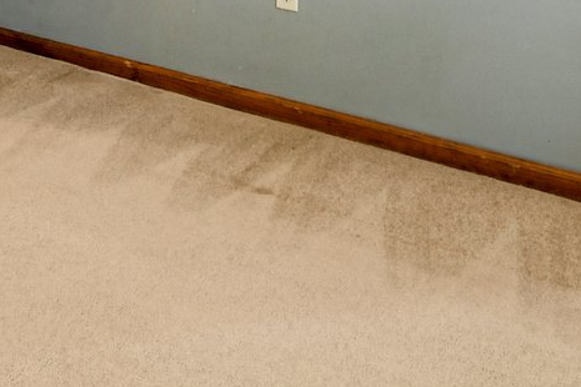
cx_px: -24
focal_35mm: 66
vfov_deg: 17.3
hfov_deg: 28.3
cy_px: -284
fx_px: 1065
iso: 400
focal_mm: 10
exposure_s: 1/2
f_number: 8
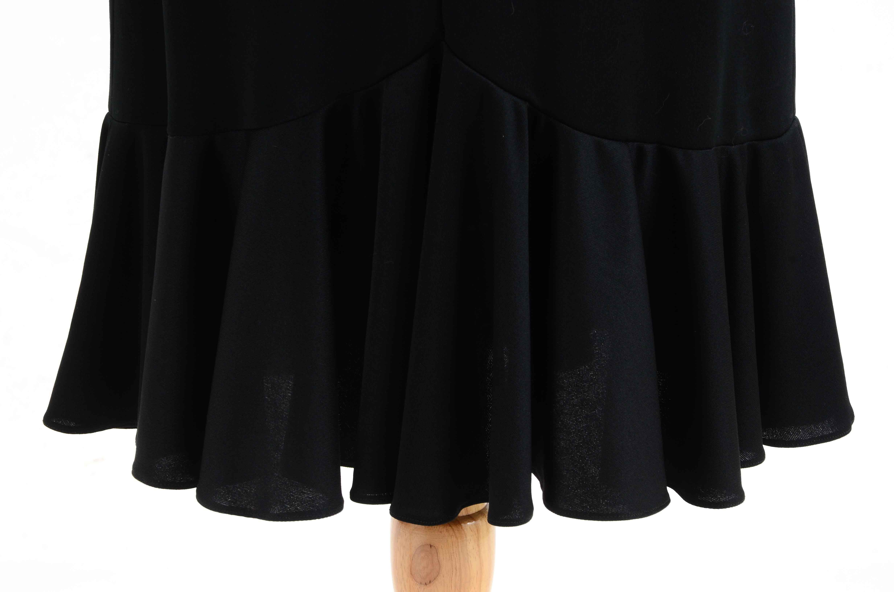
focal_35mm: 138
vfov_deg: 9.9
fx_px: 3420
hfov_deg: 14.9
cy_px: 296
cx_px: 447
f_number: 11
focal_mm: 92
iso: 400
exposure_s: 1/80
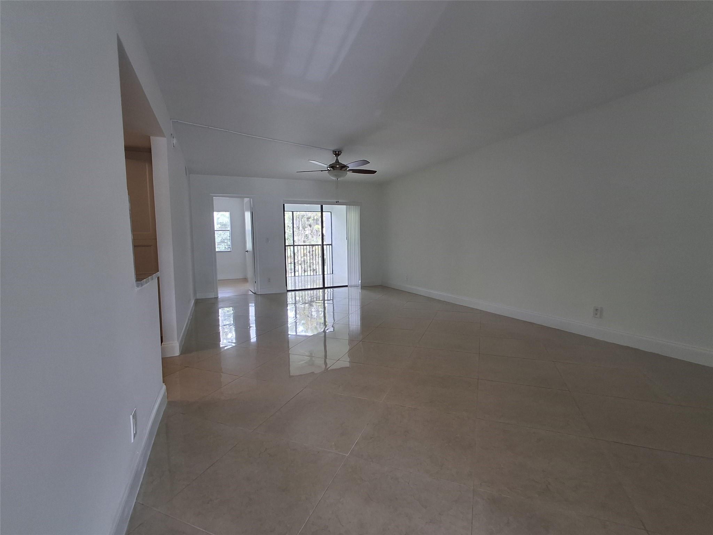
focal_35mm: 16
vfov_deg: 78.1
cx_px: 356
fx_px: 330
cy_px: 268
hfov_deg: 94.5
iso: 50
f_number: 2.2
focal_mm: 1.64
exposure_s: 1/40
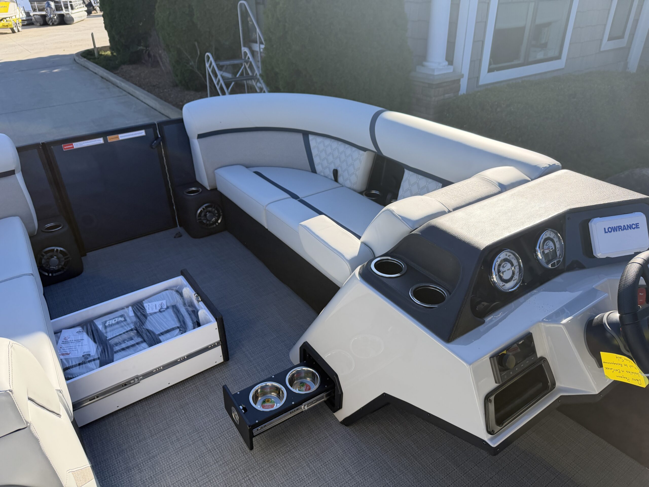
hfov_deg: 71.6
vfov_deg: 56.8
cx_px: 324
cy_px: 244
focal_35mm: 24
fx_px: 450
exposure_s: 1/1901
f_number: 1.78
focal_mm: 6.76
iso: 100
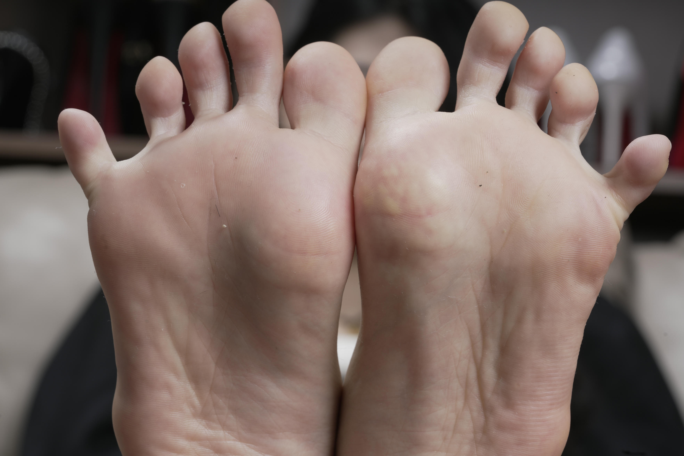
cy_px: 228
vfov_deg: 15.2
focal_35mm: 90
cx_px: 342
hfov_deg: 22.6
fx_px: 1710
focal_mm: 90
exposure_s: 1/125
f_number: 13
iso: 125
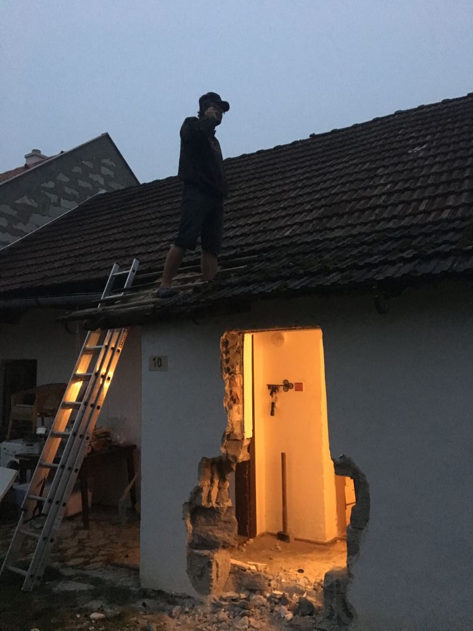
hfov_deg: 48.2
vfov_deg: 61.7
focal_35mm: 29
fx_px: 528
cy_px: 316
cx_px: 236
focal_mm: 4.15
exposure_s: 1/17
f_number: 2.2
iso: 320
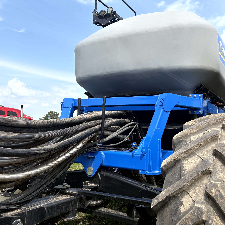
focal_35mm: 31
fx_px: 228
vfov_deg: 52.5
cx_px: 147
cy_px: 112
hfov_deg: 51.7
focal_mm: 5.96
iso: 50
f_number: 1.6
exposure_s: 1/2141
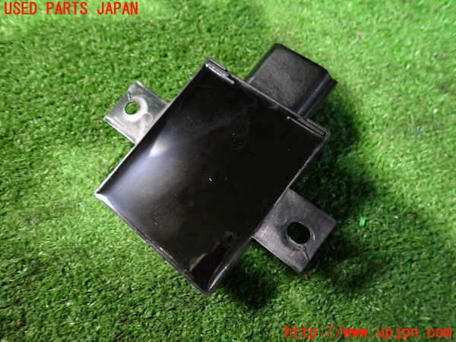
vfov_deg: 54.9
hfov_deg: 69.4
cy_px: 171
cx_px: 228
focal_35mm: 25
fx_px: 329
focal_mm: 4.5
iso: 800
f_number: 2
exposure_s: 1/30
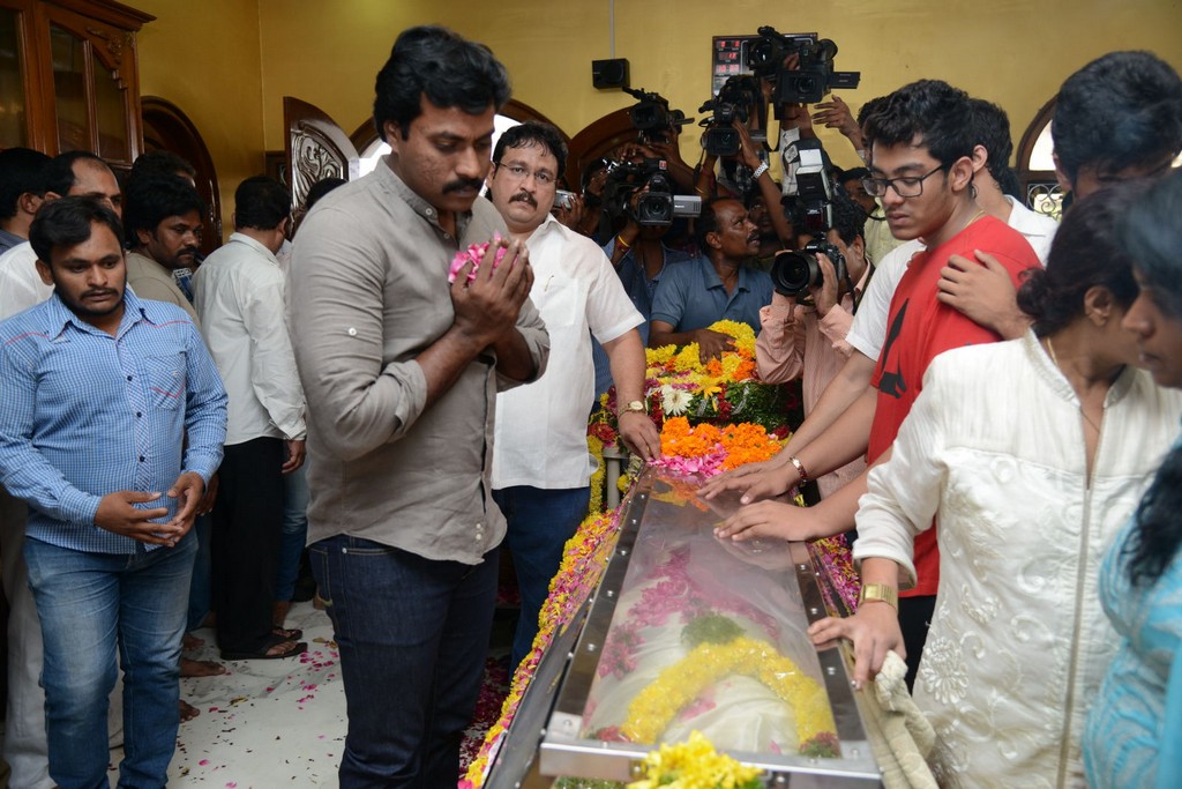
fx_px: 1018
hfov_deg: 60.3
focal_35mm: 31
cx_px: 591
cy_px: 394
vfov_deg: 42.3
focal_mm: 31
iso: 640
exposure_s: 1/125
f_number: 4.5
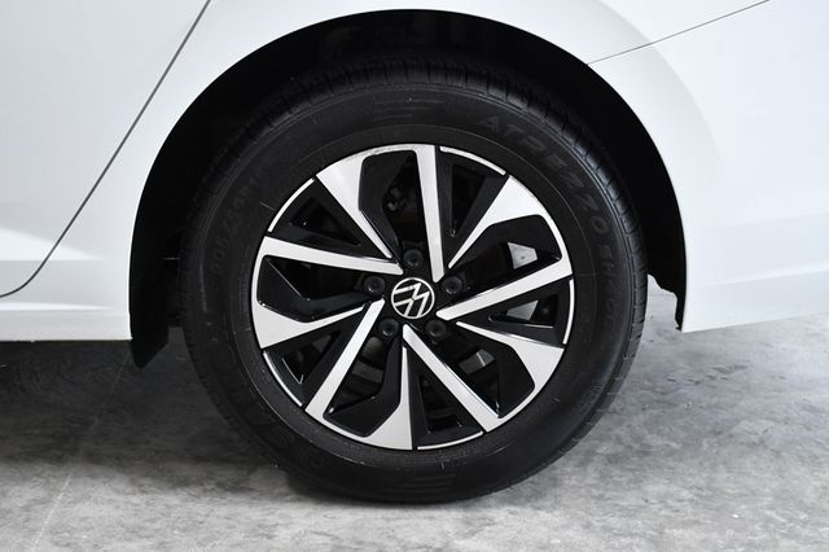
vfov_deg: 21.5
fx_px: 1450
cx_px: 414
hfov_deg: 31.9
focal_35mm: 63
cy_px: 276
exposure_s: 1/250
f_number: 8
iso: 2500
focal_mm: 42
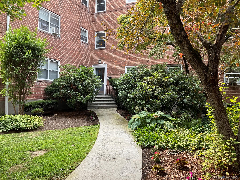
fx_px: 201
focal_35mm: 29
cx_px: 120
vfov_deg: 48.2
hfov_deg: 61.7
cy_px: 90
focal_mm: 3
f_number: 1.8
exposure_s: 1/181
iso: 16
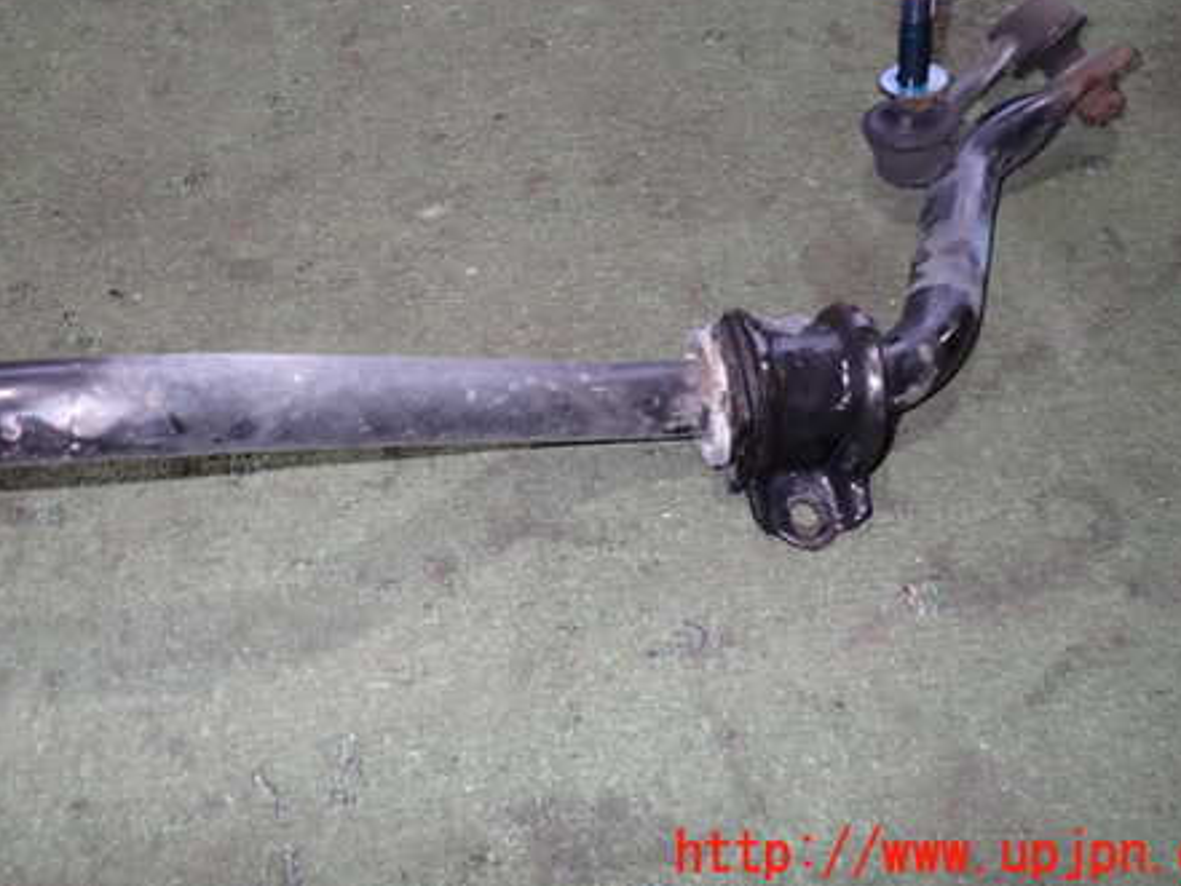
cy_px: 286
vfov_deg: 41.2
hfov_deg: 53.6
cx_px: 477
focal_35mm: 34
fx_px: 1160
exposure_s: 1/30
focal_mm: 4.5
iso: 200
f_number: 2
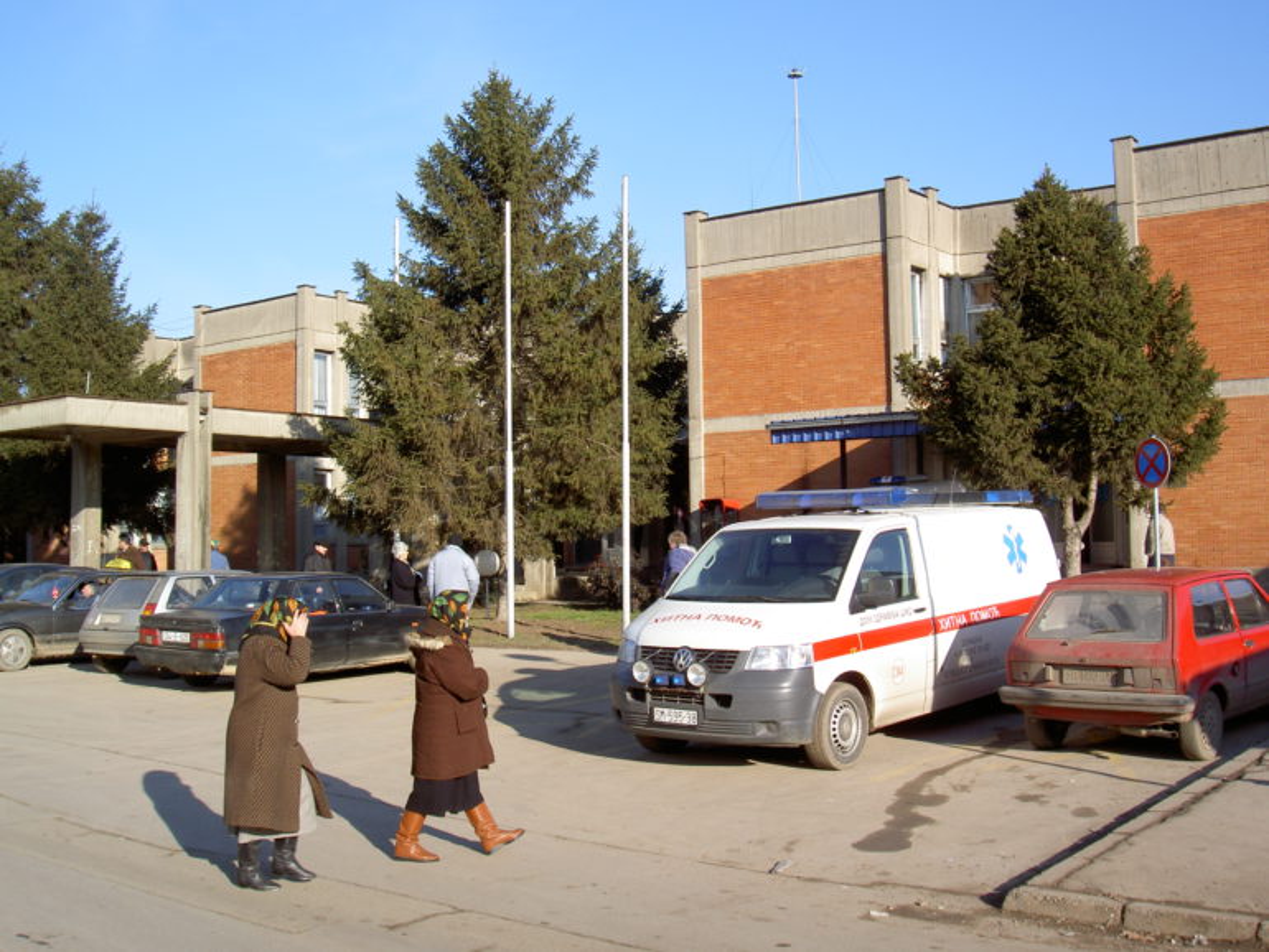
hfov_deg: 47.8
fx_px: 1430
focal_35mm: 39
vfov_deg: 36.8
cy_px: 476
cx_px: 634
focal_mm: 8
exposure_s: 1/200
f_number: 4.7
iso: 50
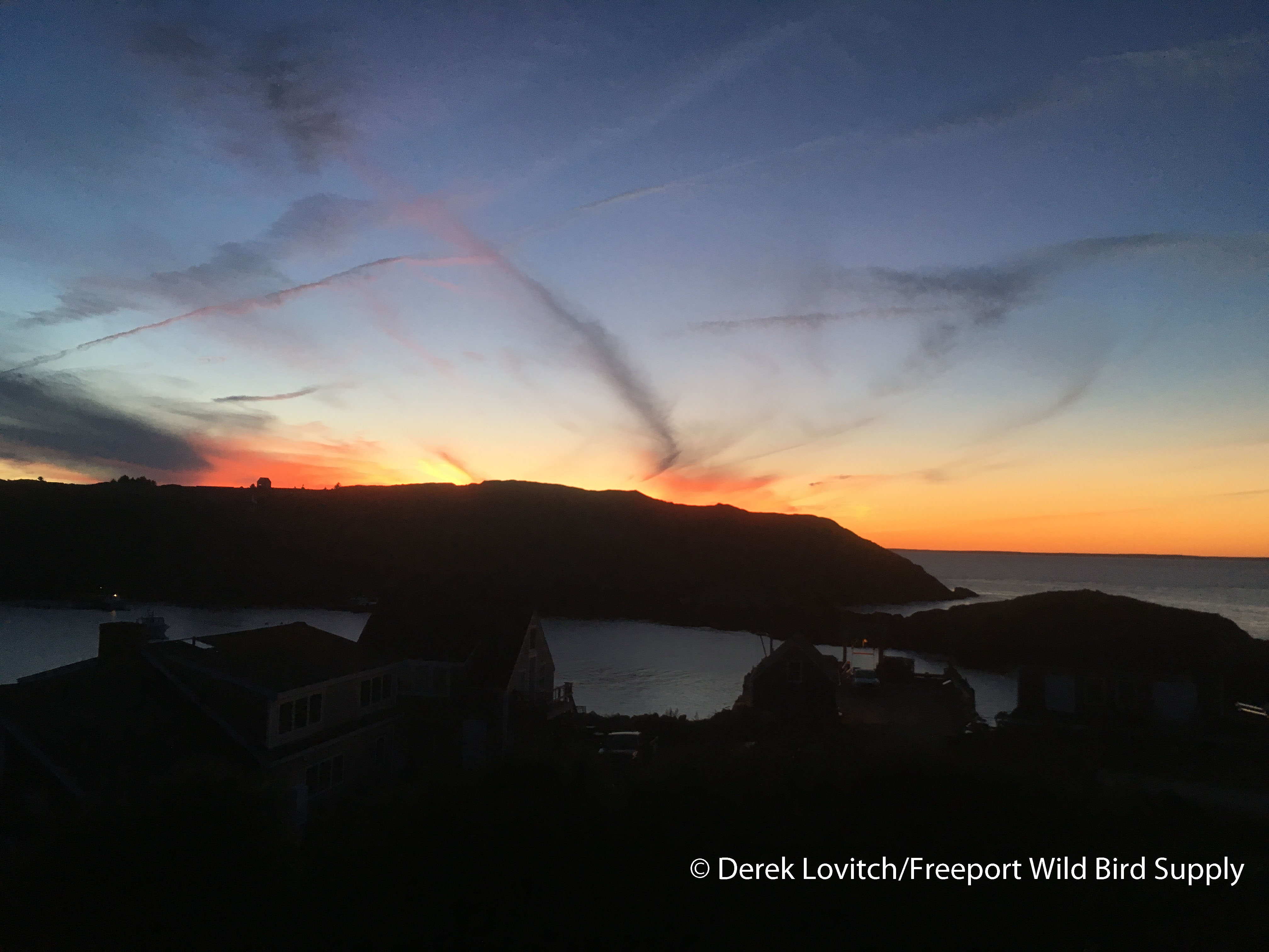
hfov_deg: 61.7
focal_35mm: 29
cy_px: 476
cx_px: 634
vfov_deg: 48.2
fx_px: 1063
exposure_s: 1/30
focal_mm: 4.15
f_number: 2.2
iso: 25
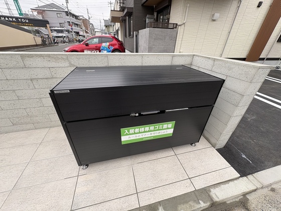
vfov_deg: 85.7
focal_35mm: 14
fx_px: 114
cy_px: 106
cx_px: 140
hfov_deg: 102.1
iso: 40
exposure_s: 1/125
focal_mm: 2.22
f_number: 2.2
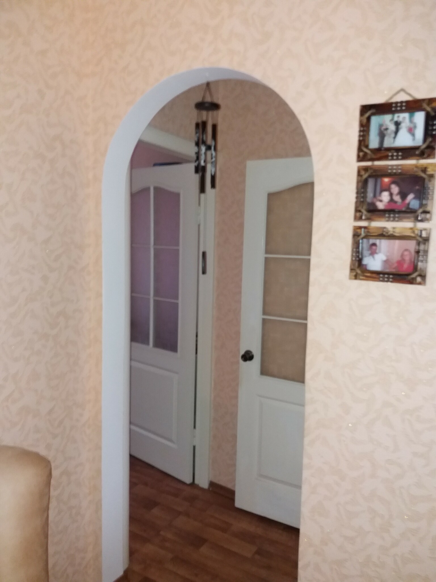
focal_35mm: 28
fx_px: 470
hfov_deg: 49.7
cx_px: 218
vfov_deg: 63.4
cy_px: 291
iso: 200
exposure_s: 1/15
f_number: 1.9
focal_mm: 3.7
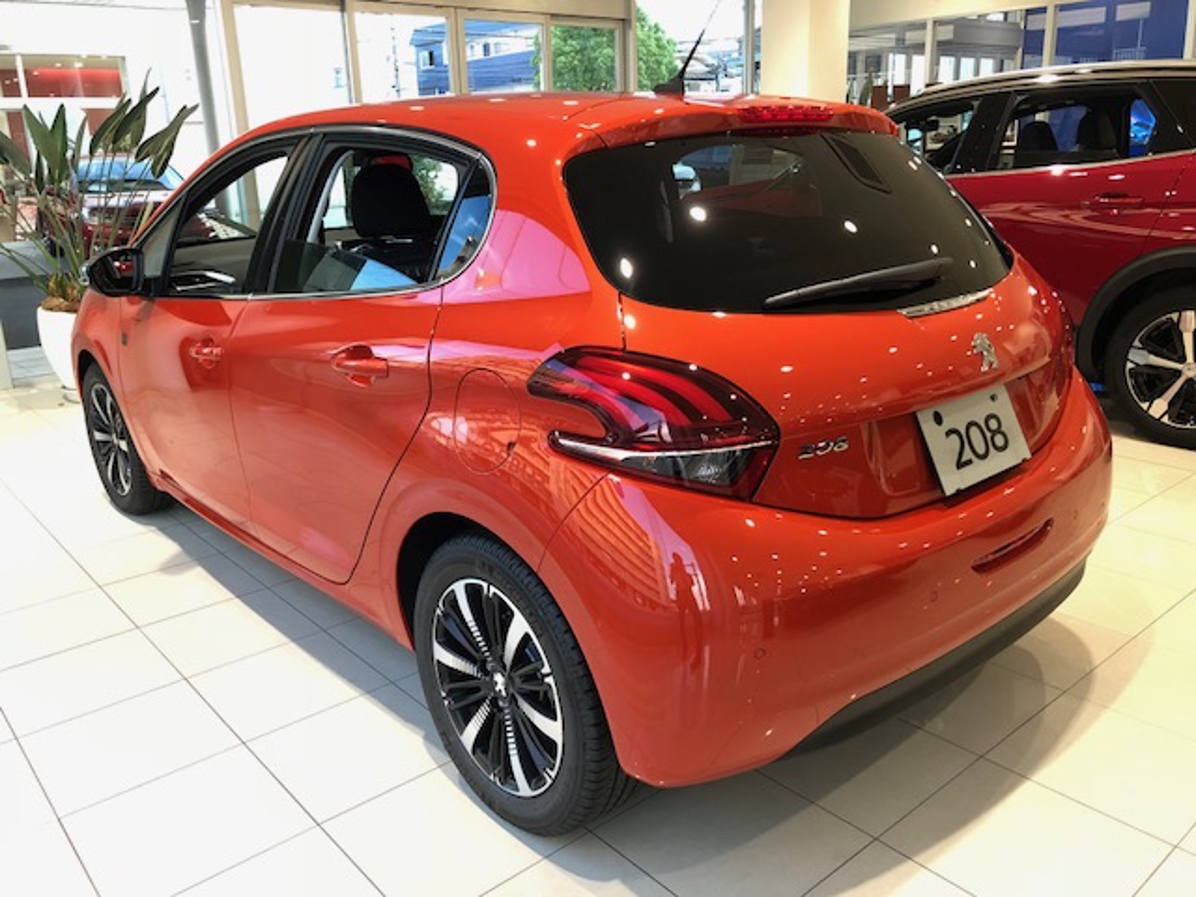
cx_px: 598
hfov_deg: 63.4
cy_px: 448
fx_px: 967
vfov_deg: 49.7
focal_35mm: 28
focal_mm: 3.99
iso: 40
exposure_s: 1/20
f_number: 1.8
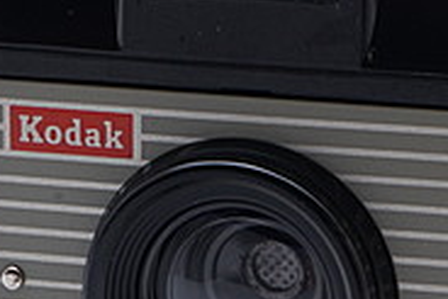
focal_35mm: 366
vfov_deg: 3.8
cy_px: 181
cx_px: 275
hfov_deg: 5.6
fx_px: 4558
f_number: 22
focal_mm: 70
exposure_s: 1/250
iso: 250
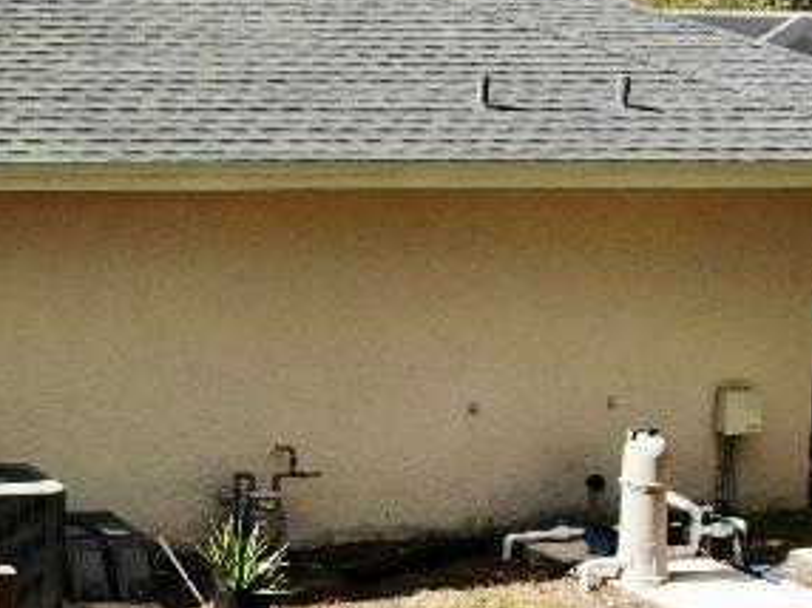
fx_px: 2016
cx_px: -97
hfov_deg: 21.5
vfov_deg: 17.1
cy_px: 227
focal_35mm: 86
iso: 100
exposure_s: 1/760
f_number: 2.8
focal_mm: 4.5
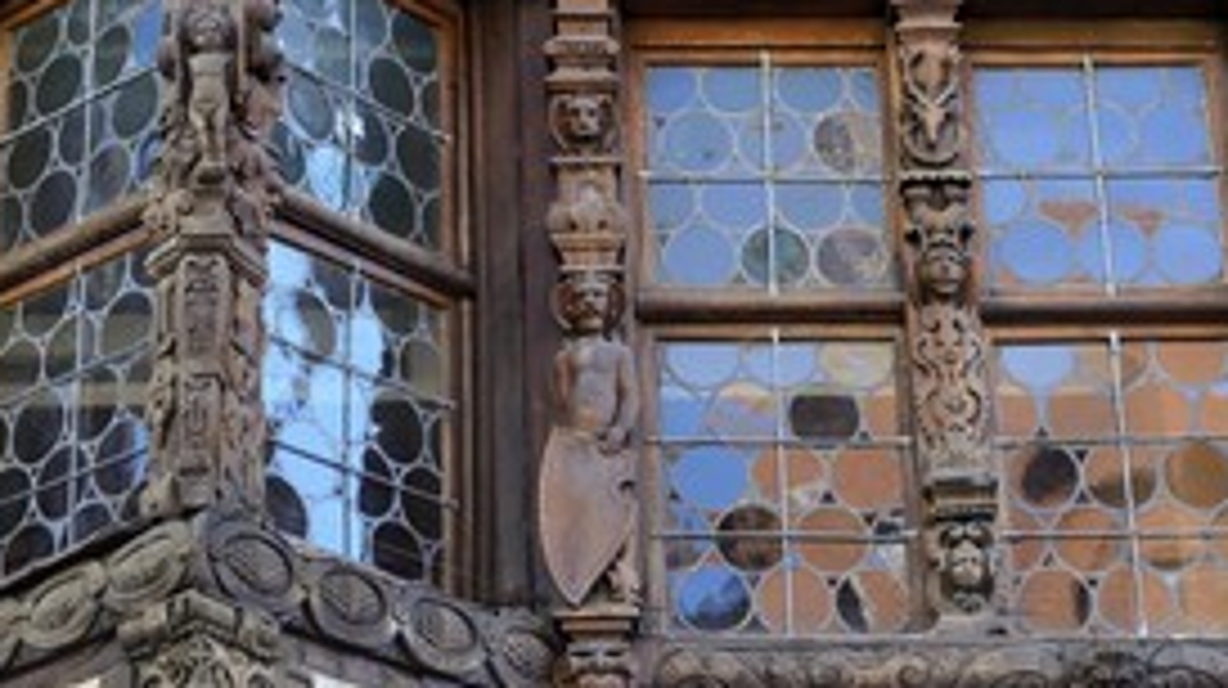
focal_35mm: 129
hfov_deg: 16.6
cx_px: 531
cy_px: 193
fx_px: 4197
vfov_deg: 9.4
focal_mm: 80
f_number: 4
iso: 200
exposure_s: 1/250
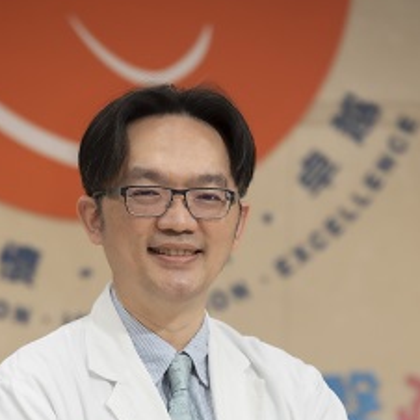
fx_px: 3473
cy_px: 412
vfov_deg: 6.9
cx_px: 177
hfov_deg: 6.9
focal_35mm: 253
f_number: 4
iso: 800
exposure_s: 1/160
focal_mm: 150
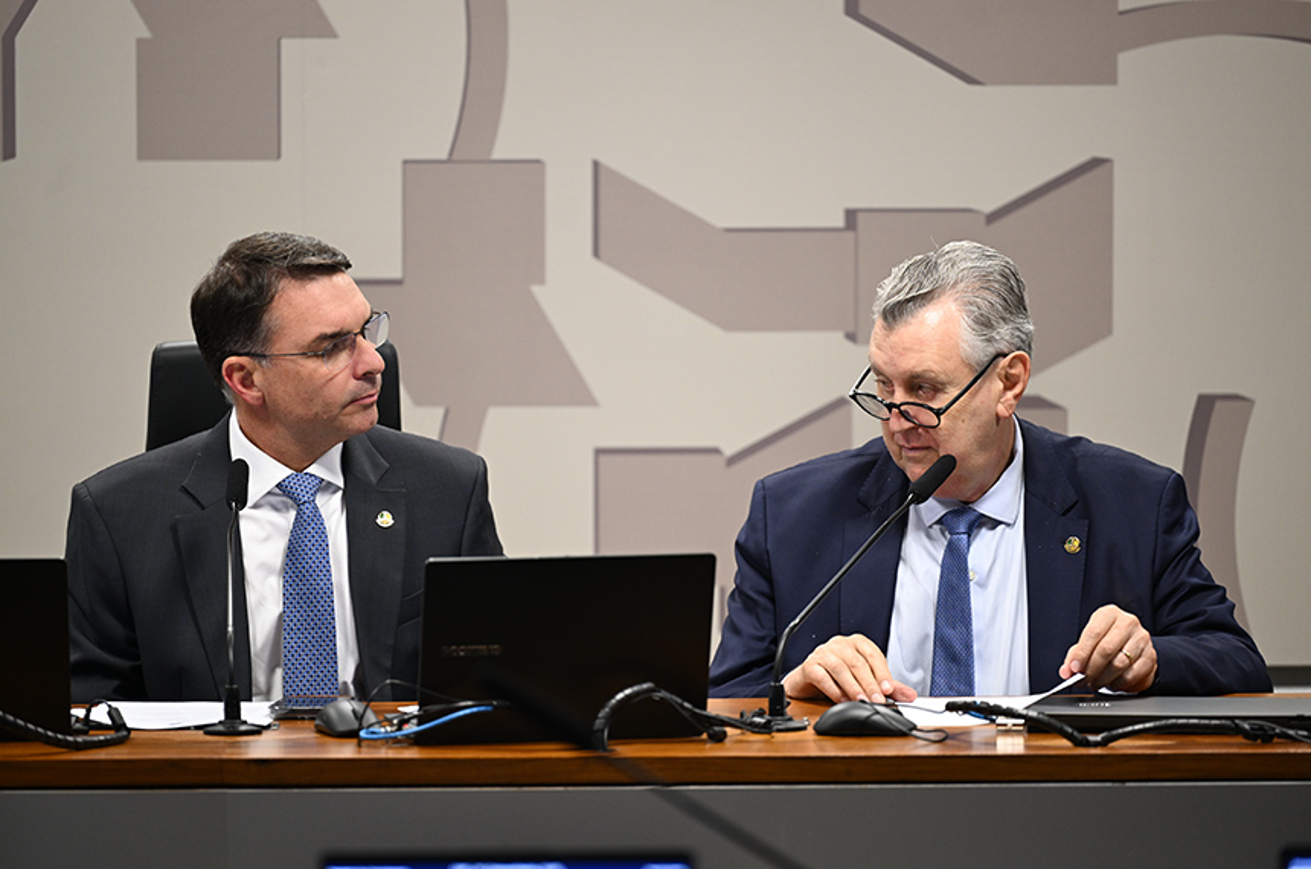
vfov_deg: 6.8
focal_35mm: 200
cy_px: 434
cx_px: 656
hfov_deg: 10.3
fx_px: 7270
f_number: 2.8
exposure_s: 1/125
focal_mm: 200
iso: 1250
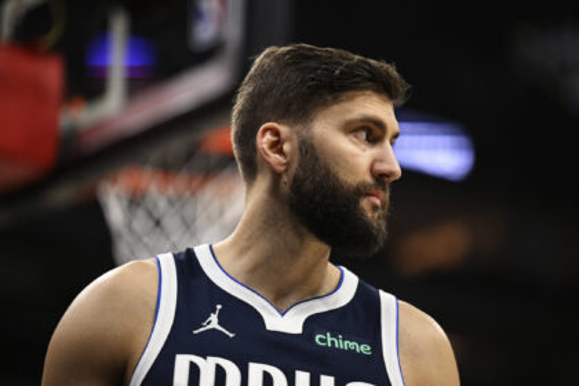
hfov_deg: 11.4
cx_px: 290
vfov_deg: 7.6
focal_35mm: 180
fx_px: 2895
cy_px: 193
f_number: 2.8
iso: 3200
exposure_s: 1/2000
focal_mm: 180
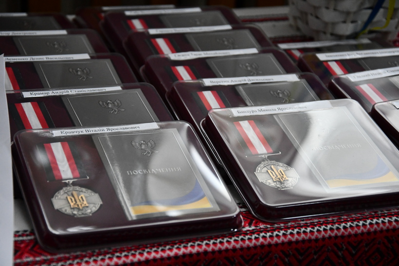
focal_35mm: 99
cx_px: 200
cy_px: 133
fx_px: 1097
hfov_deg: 20.6
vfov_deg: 13.8
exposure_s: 1/100
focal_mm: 66
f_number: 5.3
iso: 3200
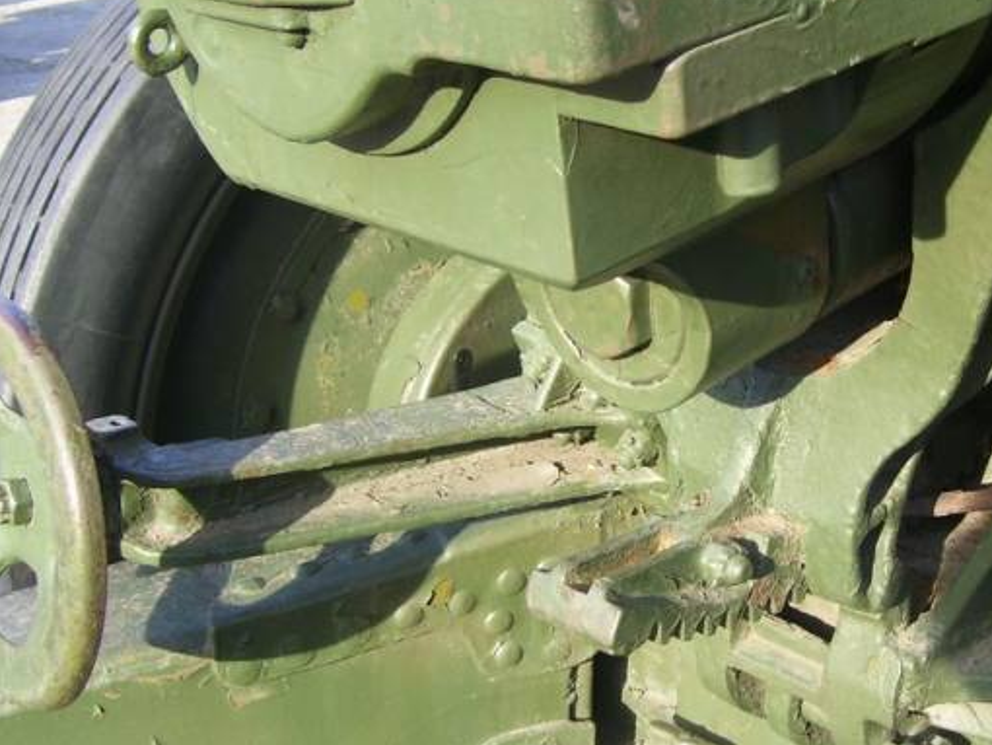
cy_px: 370
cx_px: 712
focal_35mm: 58
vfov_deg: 25.3
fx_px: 1663
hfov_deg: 32.7
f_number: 2.7
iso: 80
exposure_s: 1/180
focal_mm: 6
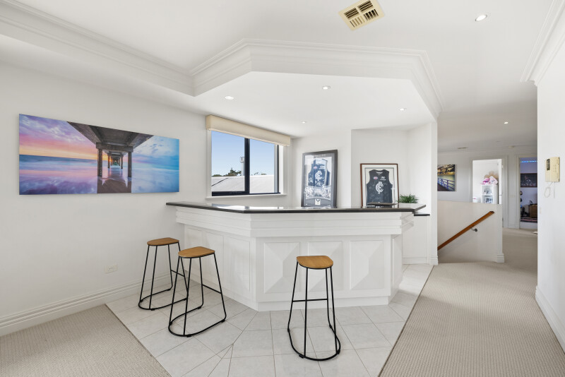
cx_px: 282
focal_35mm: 15
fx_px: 235
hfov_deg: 100.4
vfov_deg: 77.4
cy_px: 188
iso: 400
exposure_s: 1/25
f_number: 7.1
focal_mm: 15
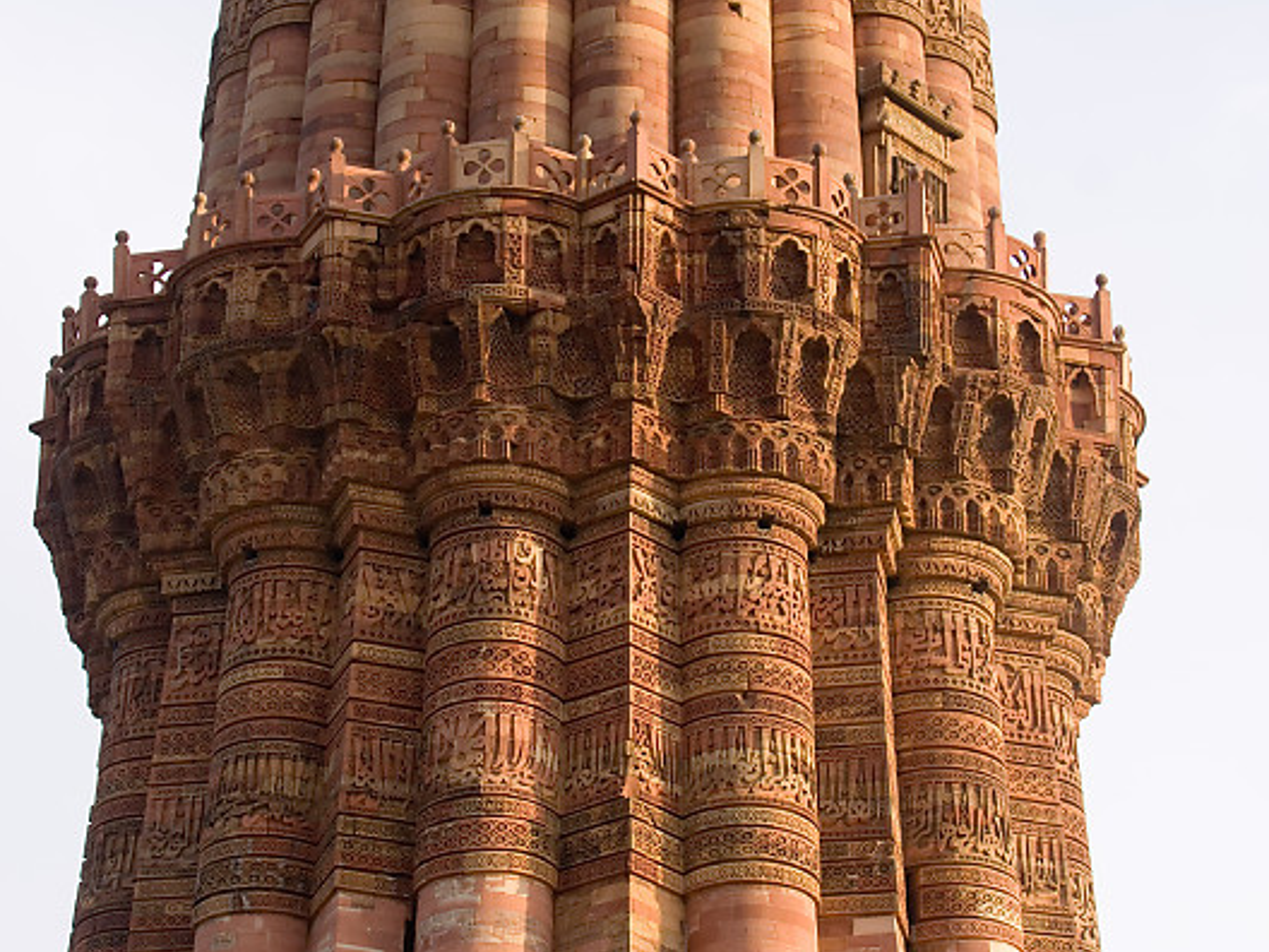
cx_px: 584
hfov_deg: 15.1
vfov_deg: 11.3
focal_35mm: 131
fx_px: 4802
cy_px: 477
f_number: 3.2
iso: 100
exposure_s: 1/320
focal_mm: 80
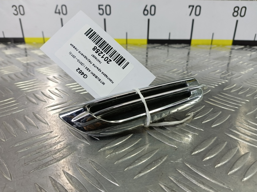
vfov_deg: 58.9
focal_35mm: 23
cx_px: 128
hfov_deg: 73.9
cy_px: 96
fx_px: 171
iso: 96
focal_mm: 4.11
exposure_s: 1/50
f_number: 1.6
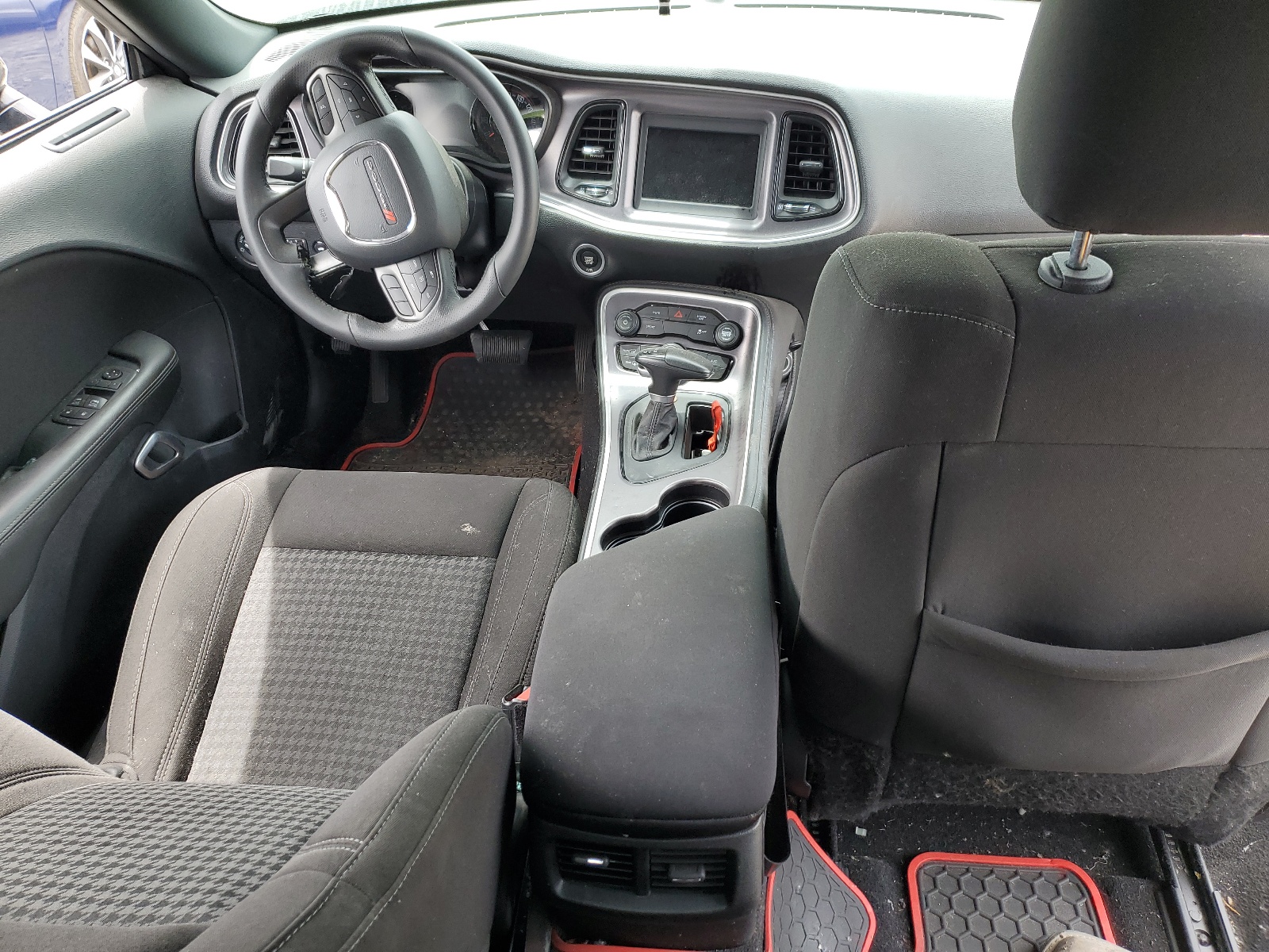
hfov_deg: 67.3
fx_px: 953
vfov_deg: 53.1
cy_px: 476
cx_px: 634
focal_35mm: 26
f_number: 1.5
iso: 50
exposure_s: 1/145
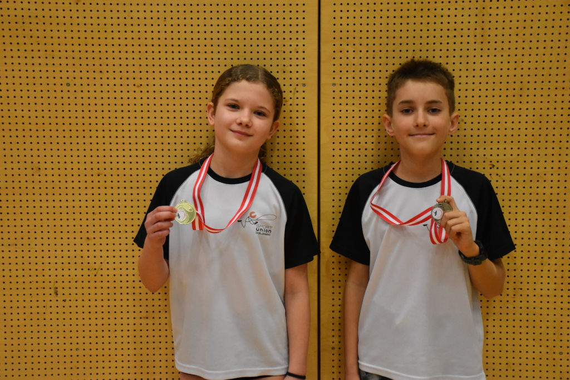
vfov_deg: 21.6
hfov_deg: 31.9
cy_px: 190
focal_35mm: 63
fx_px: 998
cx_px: 285
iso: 3200
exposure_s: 1/250
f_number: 4.5
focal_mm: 42
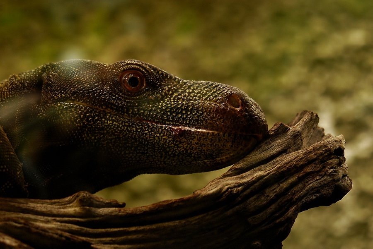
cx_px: 186
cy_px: 124
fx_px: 2567
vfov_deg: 5.6
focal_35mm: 248
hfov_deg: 8.3
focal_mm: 165
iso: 400
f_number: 5.6
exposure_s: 1/30
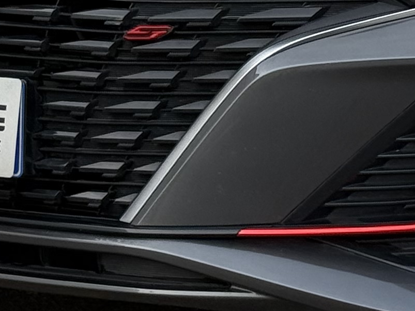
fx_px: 2889
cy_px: -79
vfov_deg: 6.1
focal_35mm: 241
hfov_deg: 8.1
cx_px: 505
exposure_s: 1/254
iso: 64
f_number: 1.78
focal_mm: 6.76
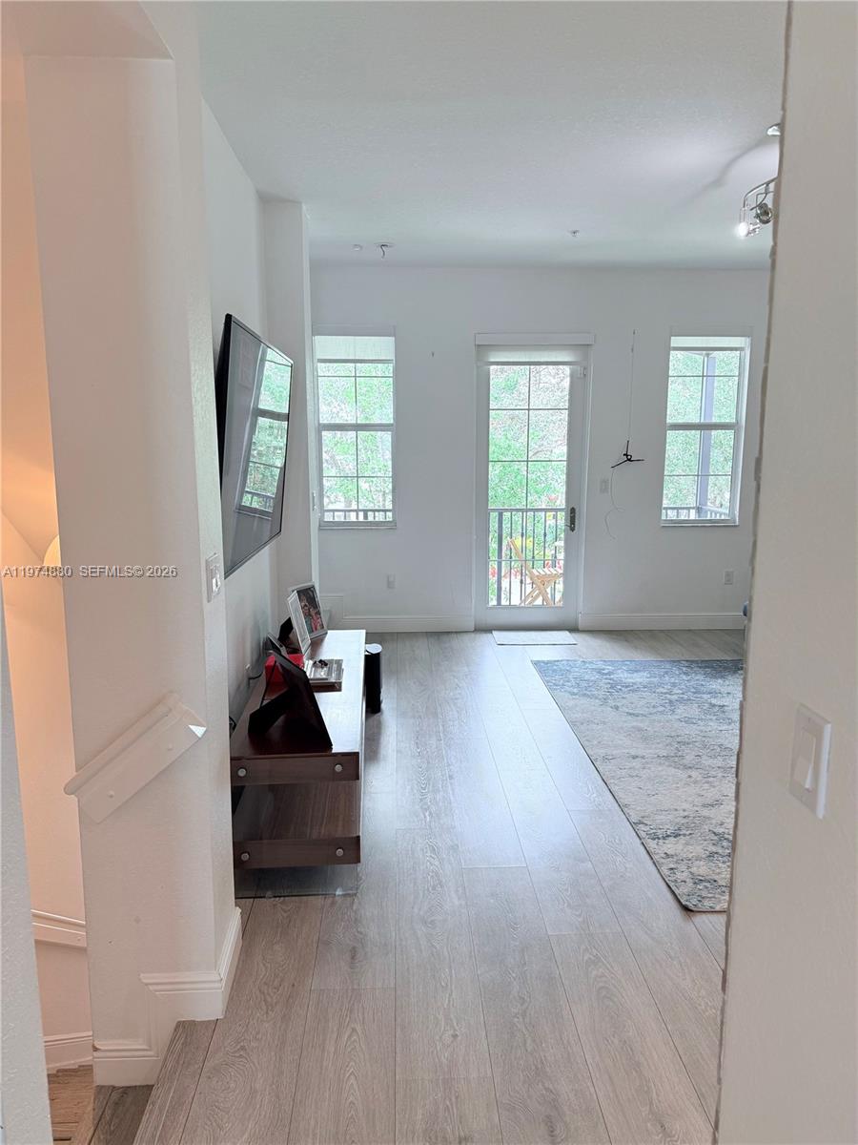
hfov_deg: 56.8
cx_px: 429
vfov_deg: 71.6
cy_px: 572
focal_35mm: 24
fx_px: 793
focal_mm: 6.76
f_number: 1.78
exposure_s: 1/165
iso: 125
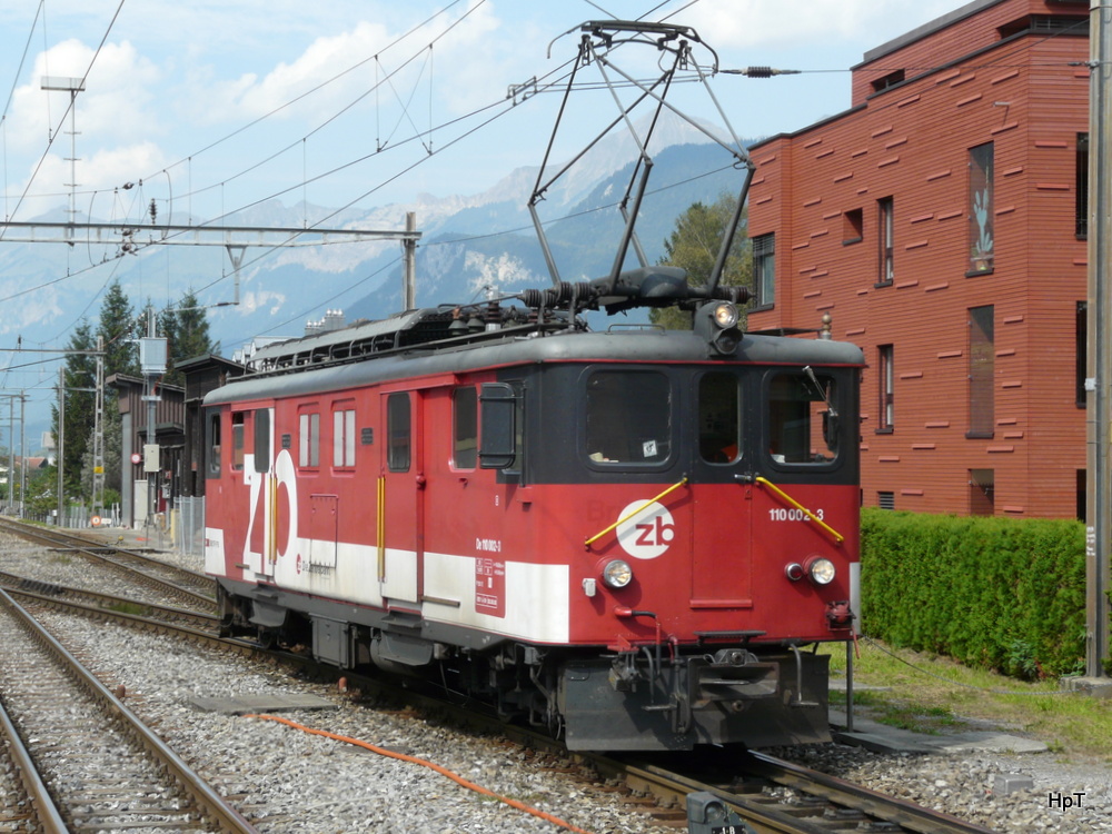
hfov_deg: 25.3
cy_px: 417
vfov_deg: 19.1
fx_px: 2474
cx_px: 556
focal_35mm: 77
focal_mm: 12.6
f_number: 5.6
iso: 100
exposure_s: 1/250
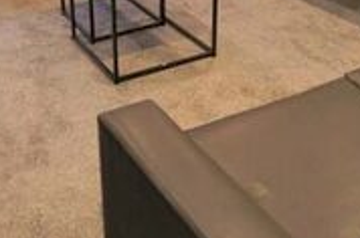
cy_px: -34
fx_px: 589
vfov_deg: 21.5
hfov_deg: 34.0
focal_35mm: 59
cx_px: 174
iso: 640
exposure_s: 1/30
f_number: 3.5
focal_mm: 10
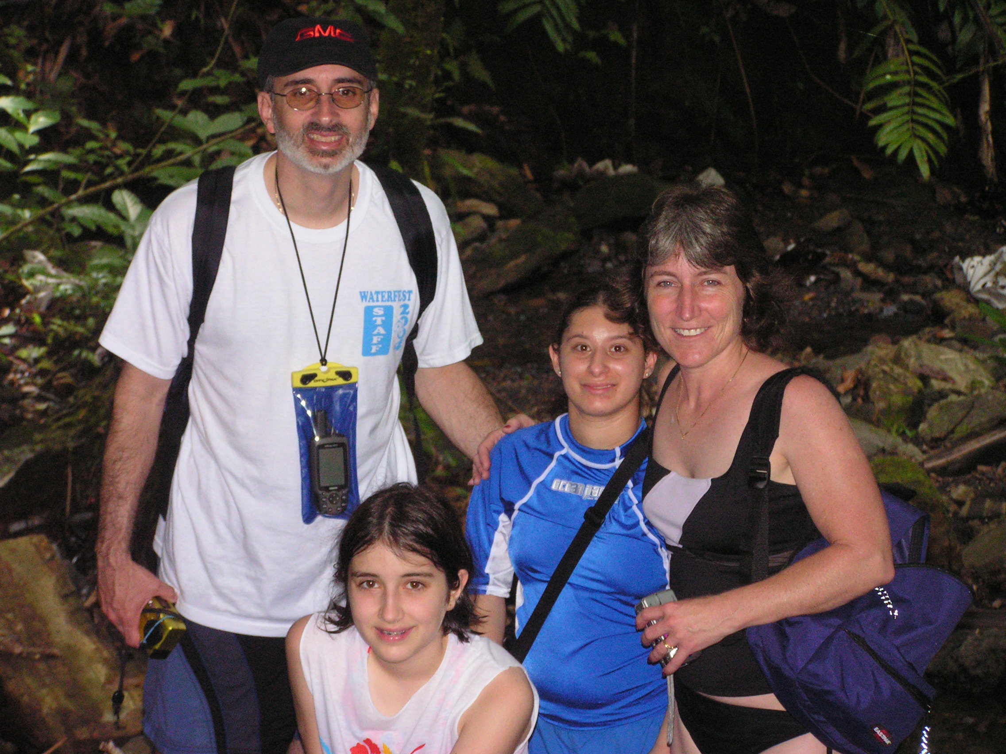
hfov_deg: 15.8
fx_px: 3633
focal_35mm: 125
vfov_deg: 11.9
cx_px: 503
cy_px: 377
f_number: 3.2
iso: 200
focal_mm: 20.8
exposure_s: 1/125
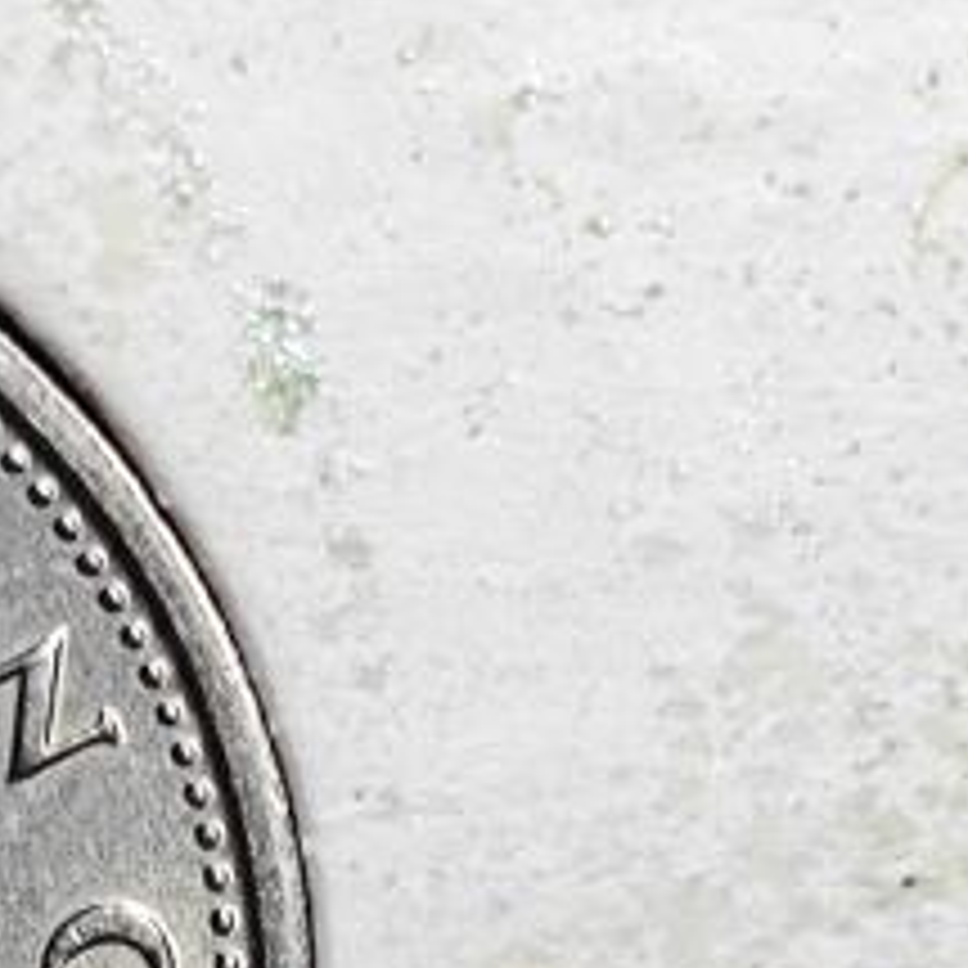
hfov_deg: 6.2
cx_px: 590
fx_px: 8922
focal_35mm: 282
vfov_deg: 6.2
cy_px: 1306
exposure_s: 1/100
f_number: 1.6
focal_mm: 5.84
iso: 200
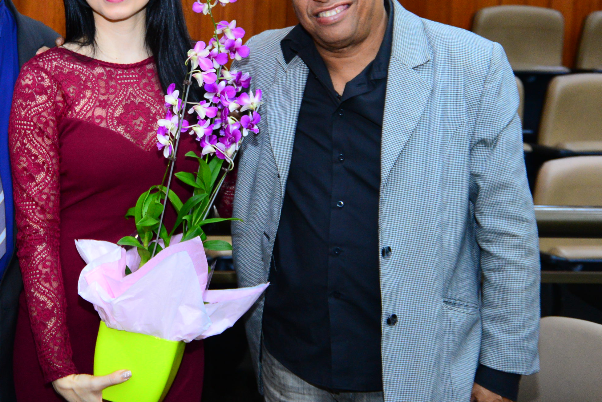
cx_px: 141
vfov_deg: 17.0
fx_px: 1338
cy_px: 136
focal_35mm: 80
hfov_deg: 25.0
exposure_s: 1/60
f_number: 4.8
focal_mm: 52
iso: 3200
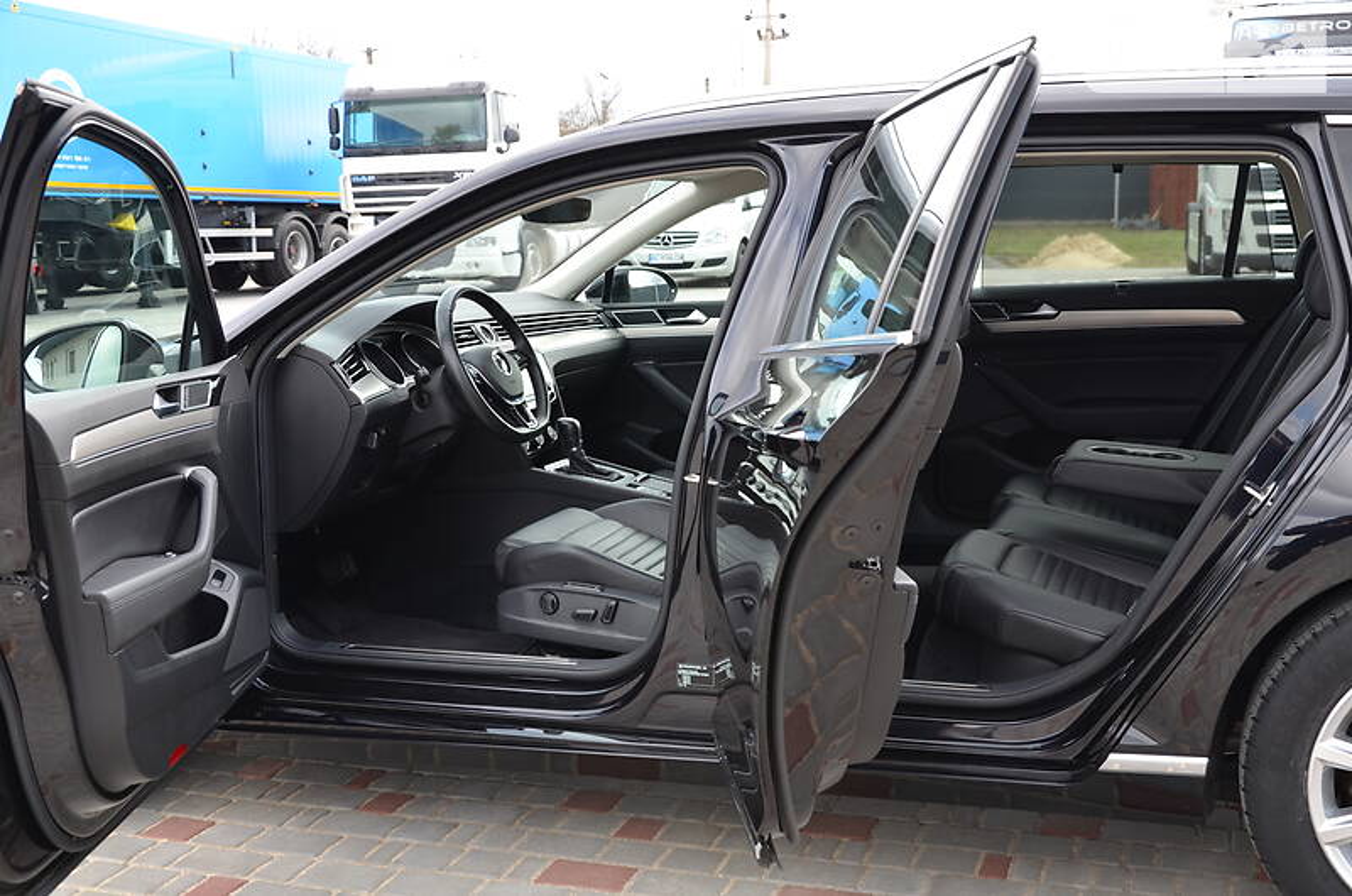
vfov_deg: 31.8
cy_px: 448
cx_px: 676
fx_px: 1574
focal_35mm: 42
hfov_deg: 46.5
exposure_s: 1/125
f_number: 5.6
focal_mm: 28
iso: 200
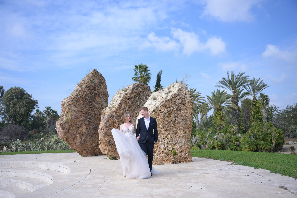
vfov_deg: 41.2
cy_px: 99
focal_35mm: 32
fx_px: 264
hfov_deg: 58.7
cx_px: 148
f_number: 3.5
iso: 125
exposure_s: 1/1600
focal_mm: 32
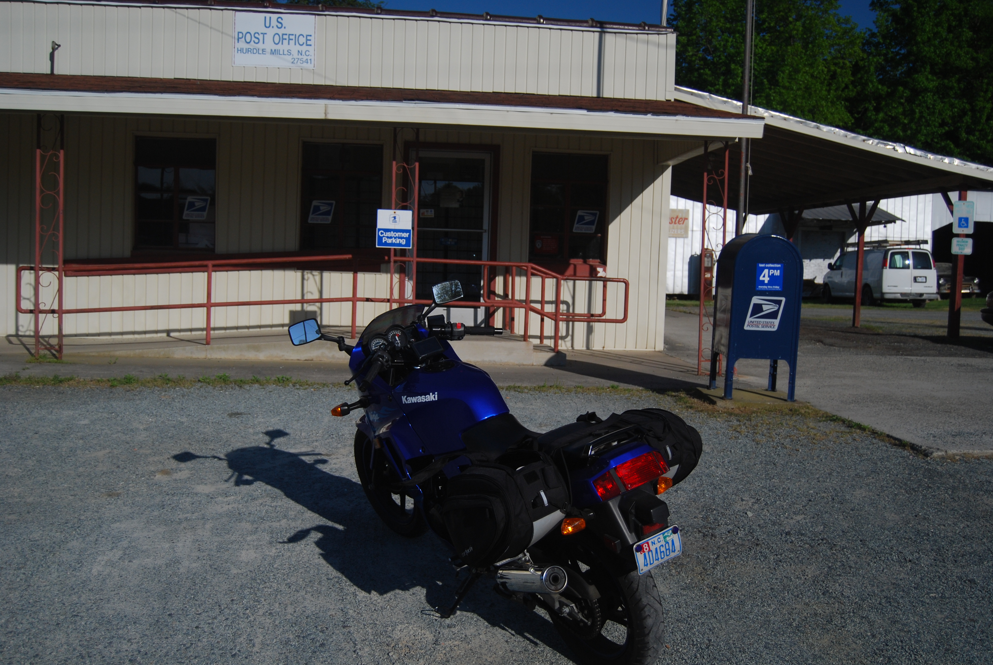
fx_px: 994
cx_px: 496
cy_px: 332
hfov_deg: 53.1
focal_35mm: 36
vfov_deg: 37.0
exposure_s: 1/1600
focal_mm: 24
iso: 200
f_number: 4
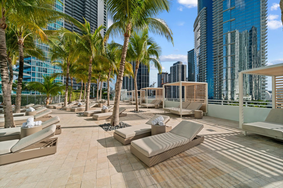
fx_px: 110
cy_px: 94
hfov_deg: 104.3
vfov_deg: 81.2
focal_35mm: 14
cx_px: 142
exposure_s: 1/1000
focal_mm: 14
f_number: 6.3
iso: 250
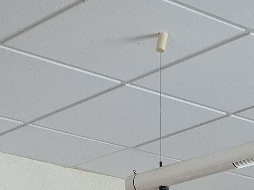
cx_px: 84
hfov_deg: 14.8
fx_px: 976
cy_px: 545
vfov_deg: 9.2
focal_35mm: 133
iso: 125
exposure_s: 1/100
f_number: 1.8
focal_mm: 5.54
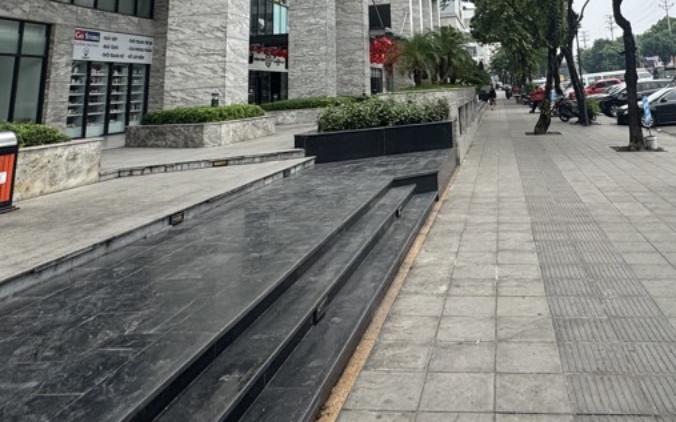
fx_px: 553
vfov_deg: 35.7
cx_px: 459
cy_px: -41
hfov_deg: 61.1
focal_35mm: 30
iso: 40
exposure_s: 1/403
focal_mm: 2.22
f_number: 2.2
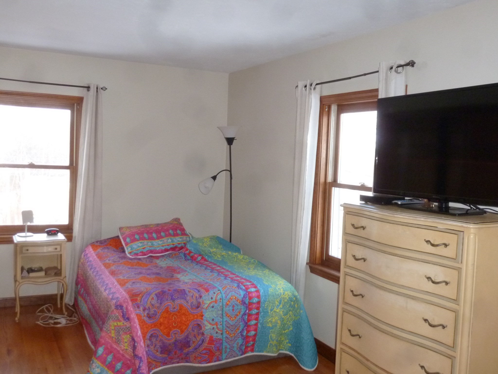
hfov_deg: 55.4
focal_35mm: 33
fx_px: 475
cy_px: 187
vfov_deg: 42.9
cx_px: 249
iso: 400
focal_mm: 5.9
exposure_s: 1/60
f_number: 3.6
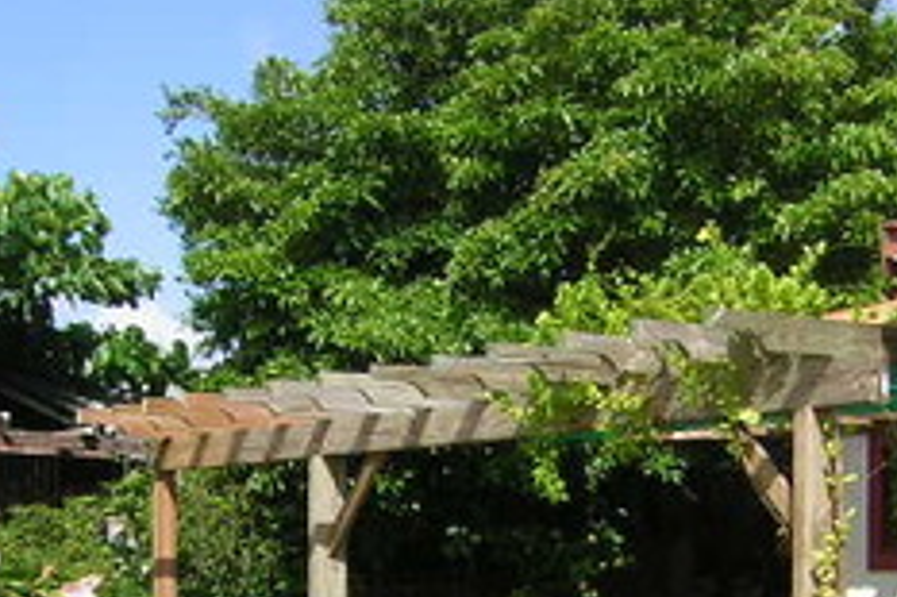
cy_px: 614
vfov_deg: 17.9
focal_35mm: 74
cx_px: 597
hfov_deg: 27.2
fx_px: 1842
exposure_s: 1/305
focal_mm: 4.7
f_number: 5.2
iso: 50
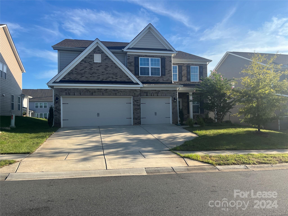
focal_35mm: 26
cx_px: 144
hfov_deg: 67.3
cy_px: 108
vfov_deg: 53.1
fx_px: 216
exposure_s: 1/1992
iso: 50
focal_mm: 5.1
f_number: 1.6
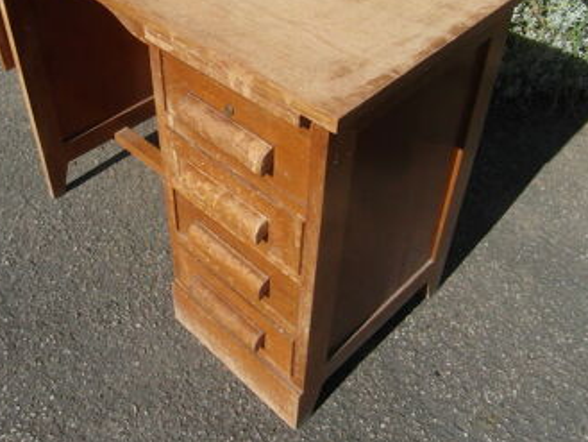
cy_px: 140
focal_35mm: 35
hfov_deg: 52.2
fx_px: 595
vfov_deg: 40.1
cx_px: 231
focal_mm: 4
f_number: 7.3
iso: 80
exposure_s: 1/250
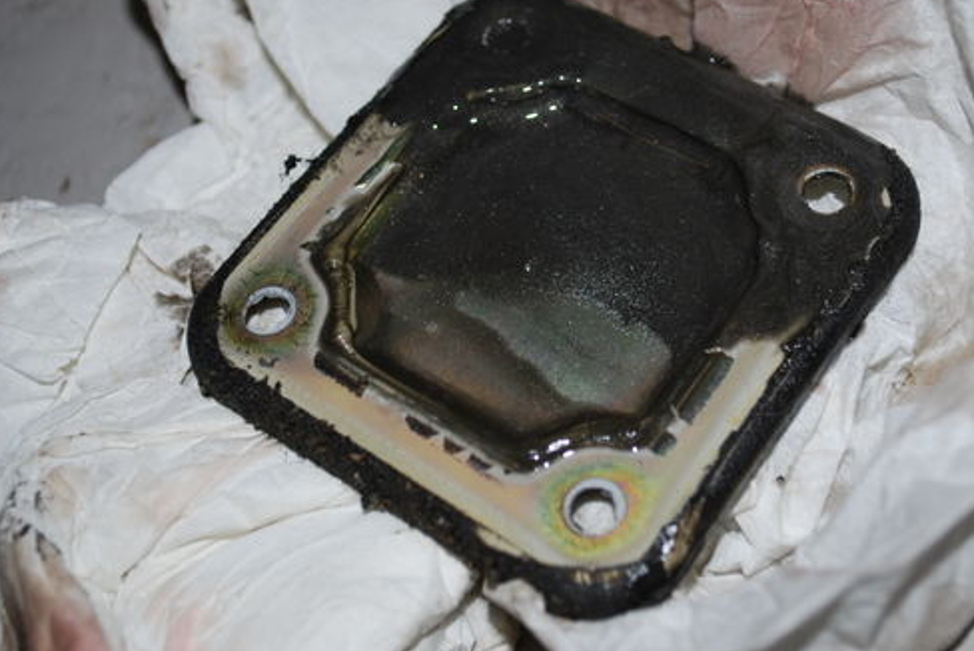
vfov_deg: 21.6
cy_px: 270
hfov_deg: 31.7
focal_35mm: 63
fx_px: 1705
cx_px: 613
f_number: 5
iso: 100
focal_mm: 32
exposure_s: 1/125
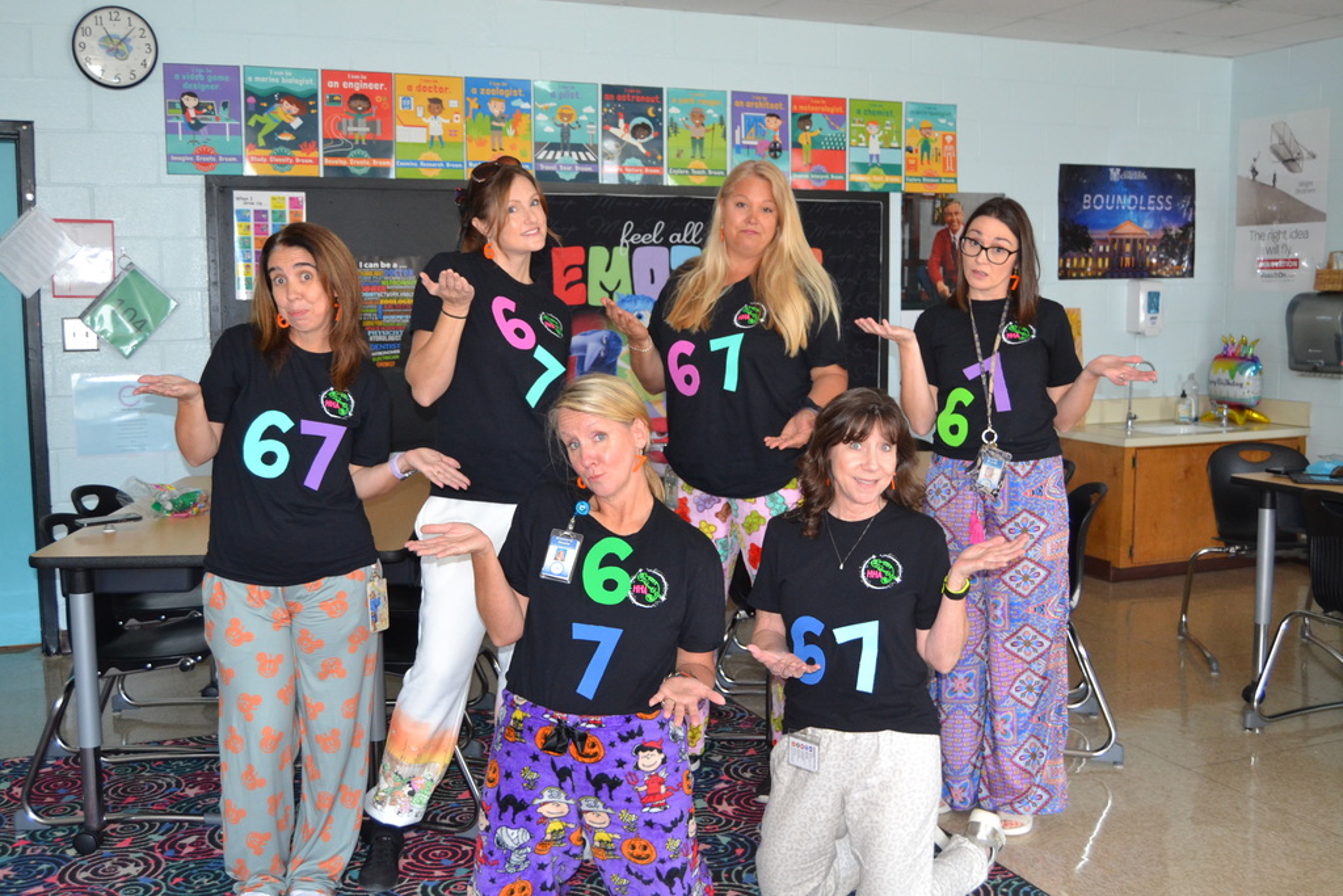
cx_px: 672
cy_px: 448
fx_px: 1343
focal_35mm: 36
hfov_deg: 53.1
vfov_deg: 36.9
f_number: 3.8
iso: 900
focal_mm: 24
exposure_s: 1/60
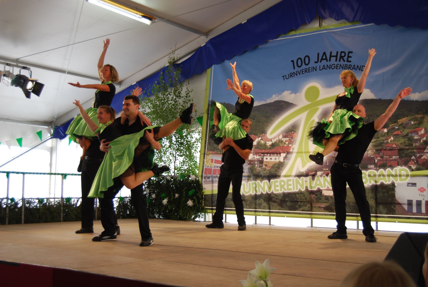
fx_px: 553
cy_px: 144
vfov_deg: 29.0
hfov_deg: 42.3
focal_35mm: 46
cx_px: 214
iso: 200
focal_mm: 31
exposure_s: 1/60
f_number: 4.5
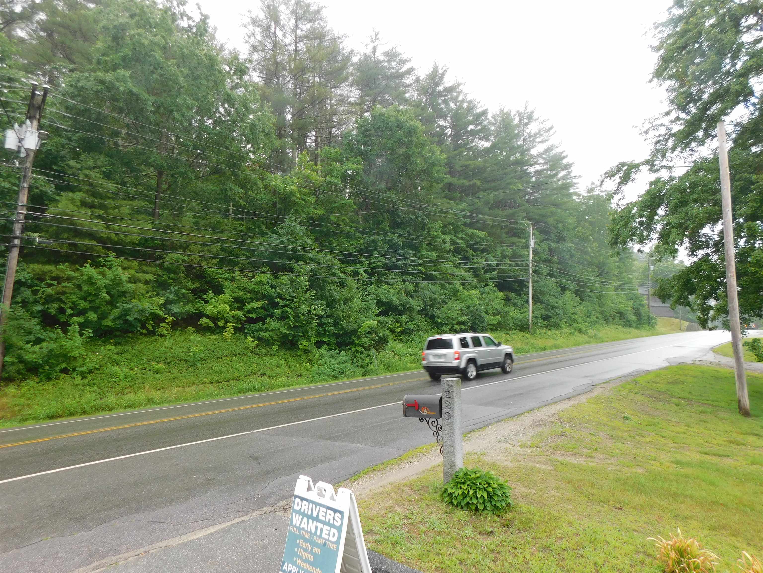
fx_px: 507
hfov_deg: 73.9
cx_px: 382
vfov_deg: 58.9
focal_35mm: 23
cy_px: 286
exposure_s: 1/100
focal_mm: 4
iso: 125
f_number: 3
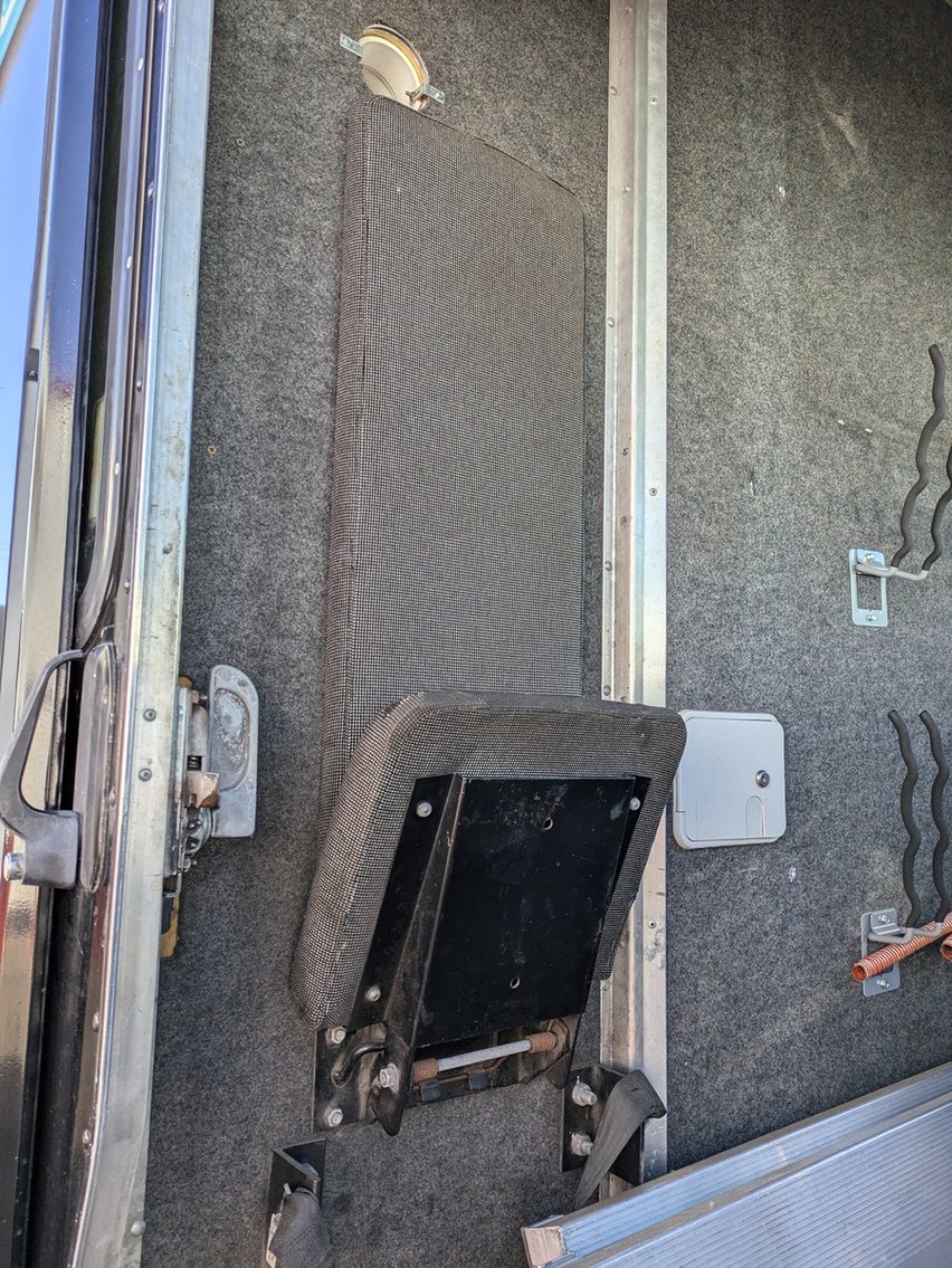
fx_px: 916
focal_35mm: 25
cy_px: 634
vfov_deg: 69.4
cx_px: 476
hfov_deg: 54.9
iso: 45
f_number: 1.89
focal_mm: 5.43
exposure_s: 1/390
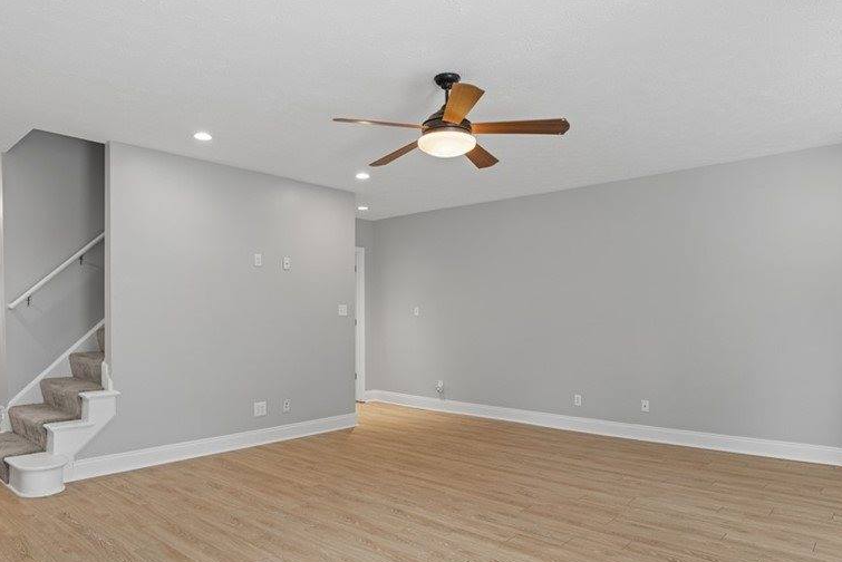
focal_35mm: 23
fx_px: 538
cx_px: 389
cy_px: 320
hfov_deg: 76.0
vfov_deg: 55.0
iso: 320
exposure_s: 1.3
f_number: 8
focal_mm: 16
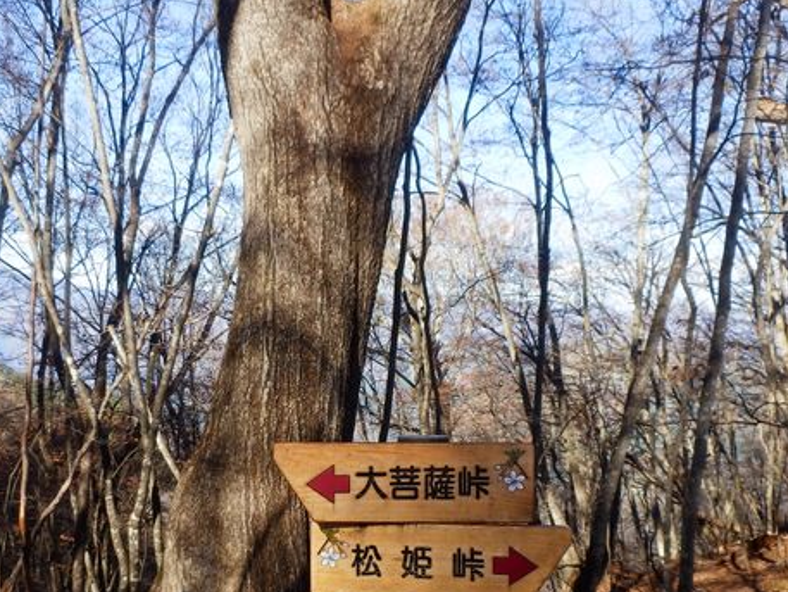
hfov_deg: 44.5
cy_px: 428
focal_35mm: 42
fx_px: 956
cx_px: 307
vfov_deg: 33.8
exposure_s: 1/320
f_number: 3
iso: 80
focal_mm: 4.2
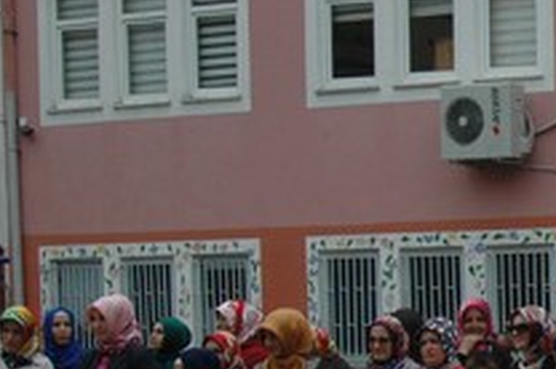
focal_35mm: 116
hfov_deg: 16.2
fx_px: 1789
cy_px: 410
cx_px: 829
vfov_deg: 11.6
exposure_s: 1/400
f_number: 10
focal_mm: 24
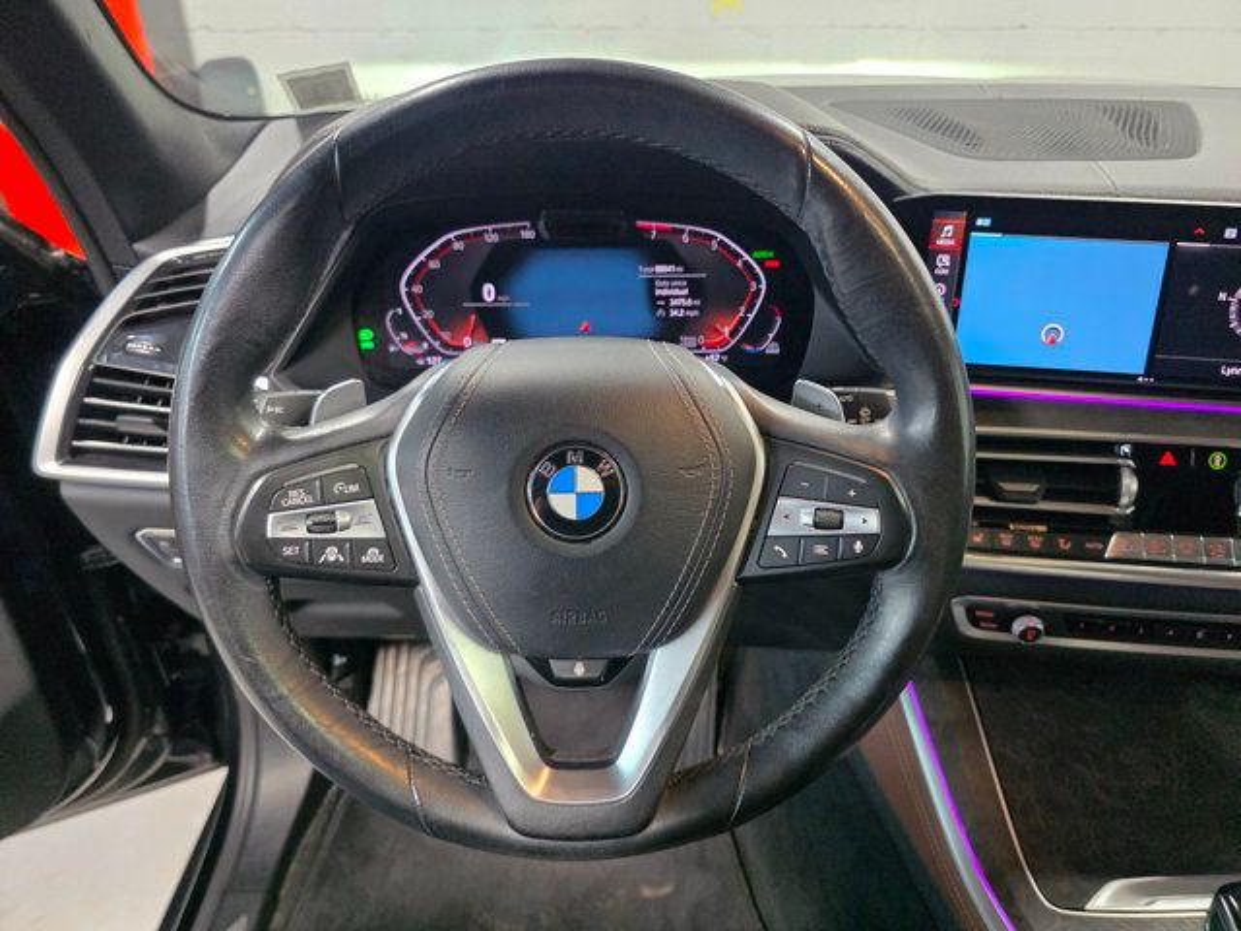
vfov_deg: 58.9
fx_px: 825
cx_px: 620
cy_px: 466
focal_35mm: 23
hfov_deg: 73.9
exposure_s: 1/120
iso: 640
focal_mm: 6.3
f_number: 1.7
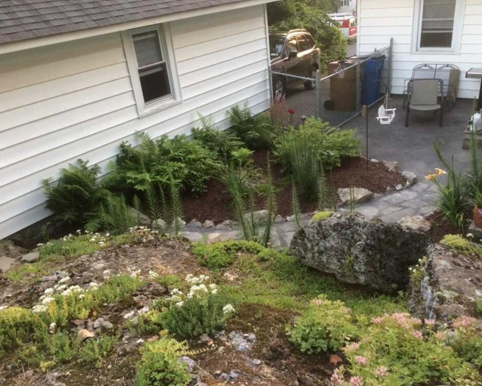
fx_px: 442
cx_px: 251
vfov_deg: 47.1
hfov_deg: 57.2
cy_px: 198
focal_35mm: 31
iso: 50
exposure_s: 1/30
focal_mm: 4.15
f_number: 2.2
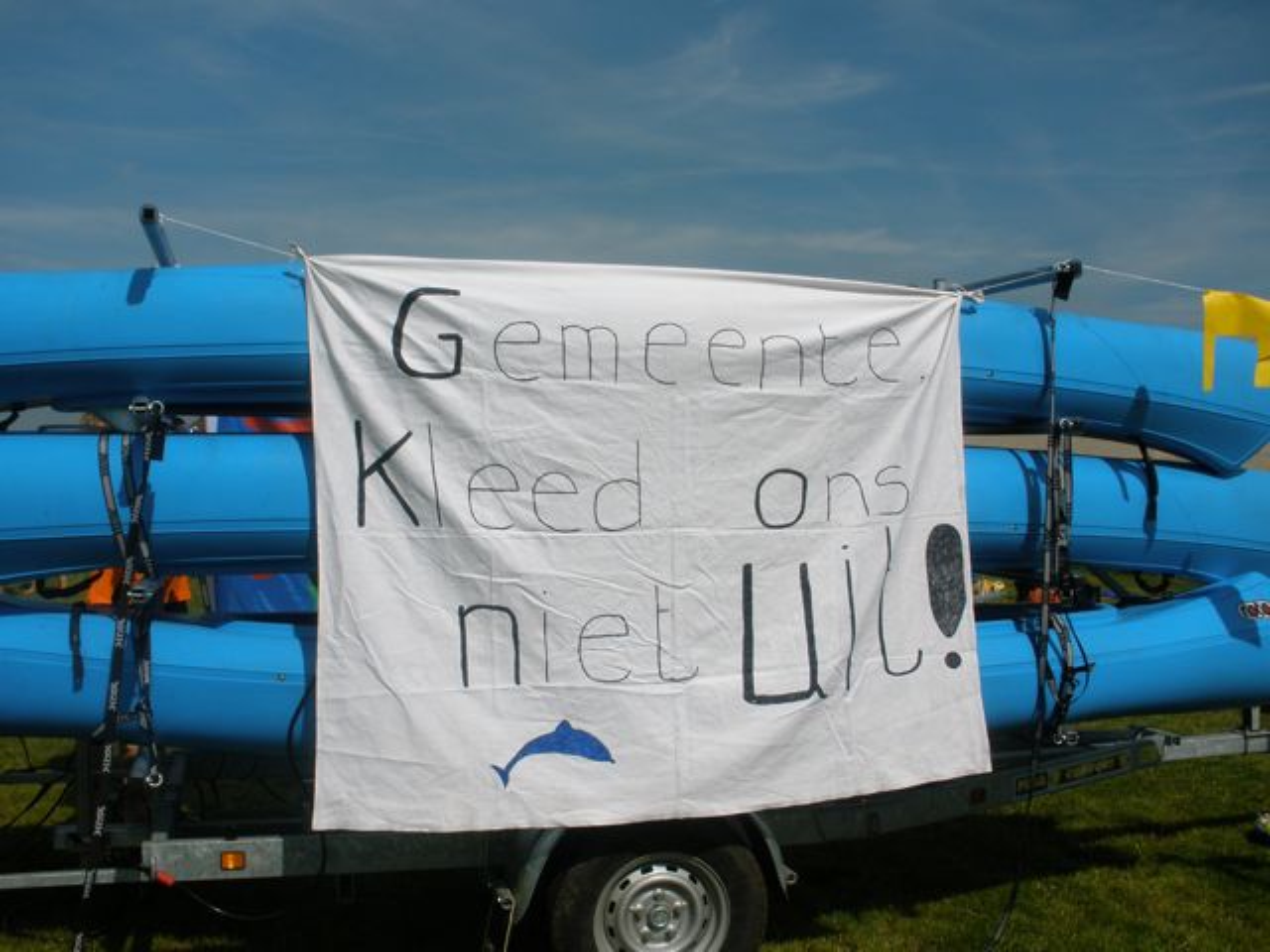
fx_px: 1321
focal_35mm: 36
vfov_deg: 39.7
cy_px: 476
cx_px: 635
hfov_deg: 51.4
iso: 80
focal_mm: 6.3
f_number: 5.6
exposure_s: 1/1000
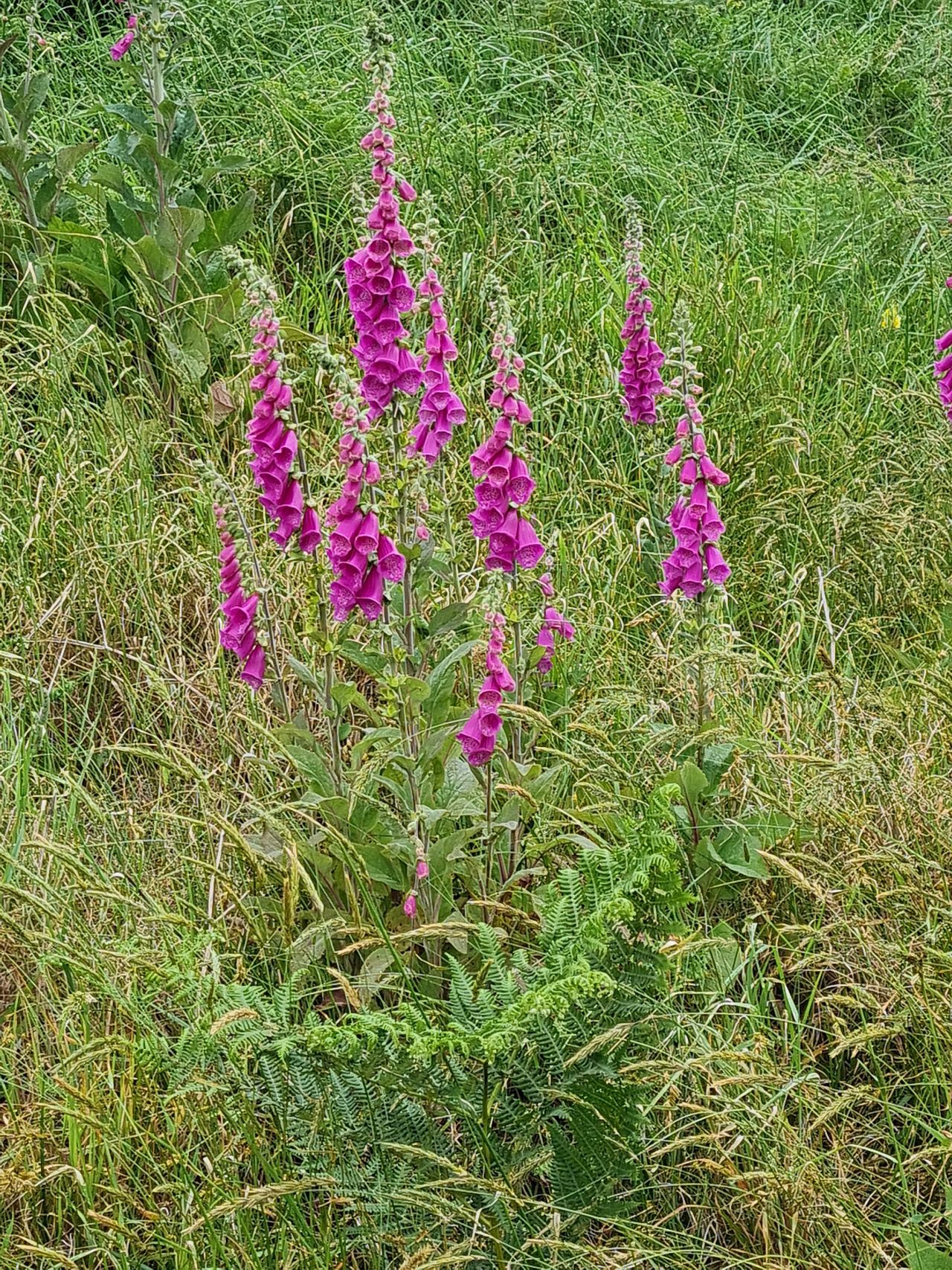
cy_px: 635
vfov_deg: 67.3
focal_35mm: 26
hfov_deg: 53.1
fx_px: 954
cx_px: 476
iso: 50
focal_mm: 5.4
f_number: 1.8
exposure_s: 1/1019
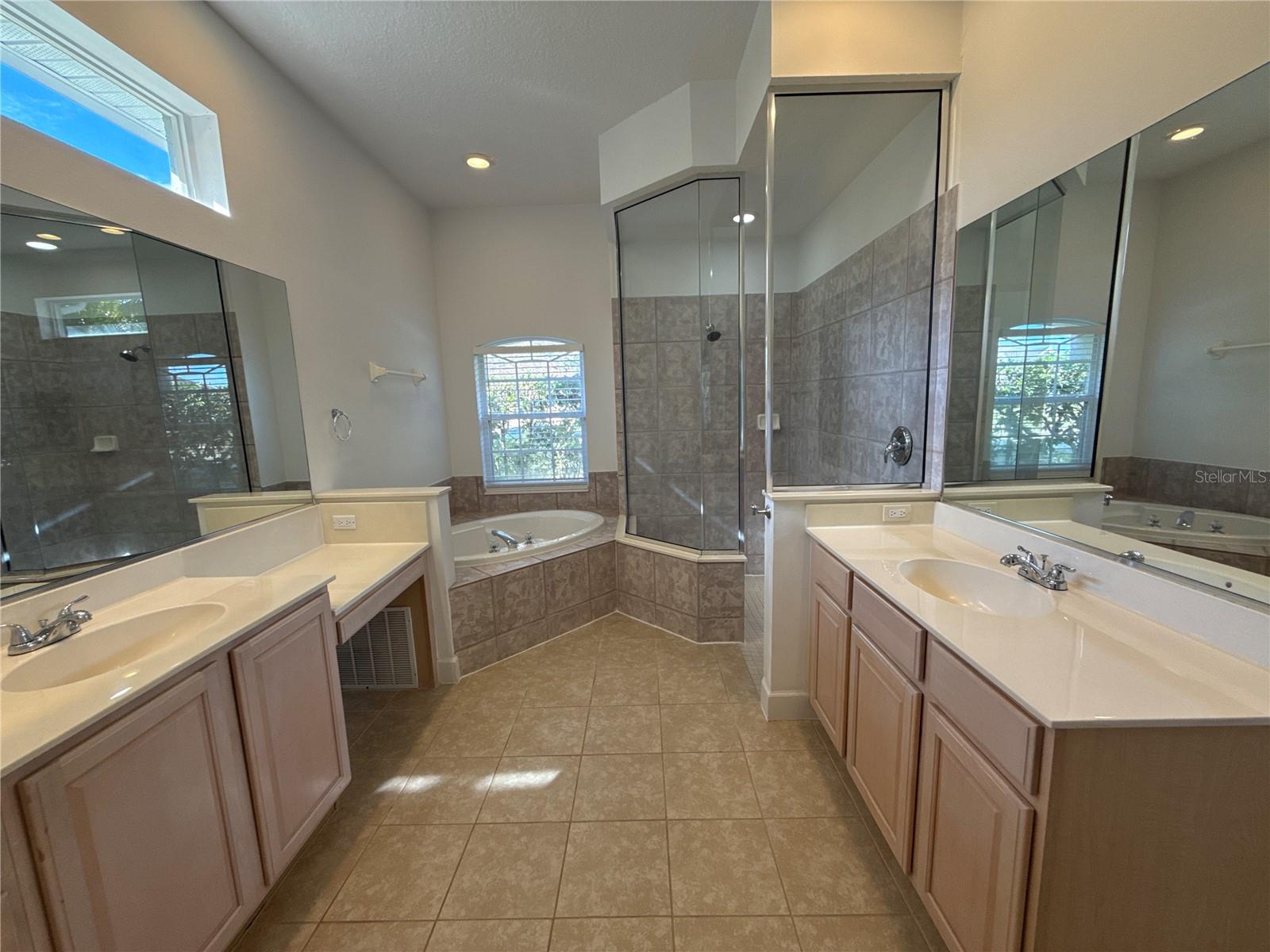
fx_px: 514
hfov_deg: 102.1
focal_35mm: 14
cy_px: 476
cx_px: 635
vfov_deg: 85.7
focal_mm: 2.22
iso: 125
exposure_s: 1/120
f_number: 2.2
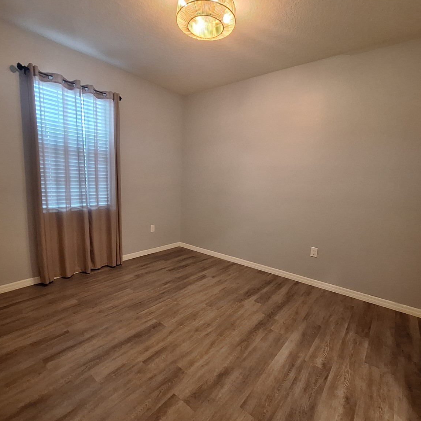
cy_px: 217
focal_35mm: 16
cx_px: 202
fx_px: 220
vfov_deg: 87.4
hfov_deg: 87.4
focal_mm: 1.74
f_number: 2.2
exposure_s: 1/40
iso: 160
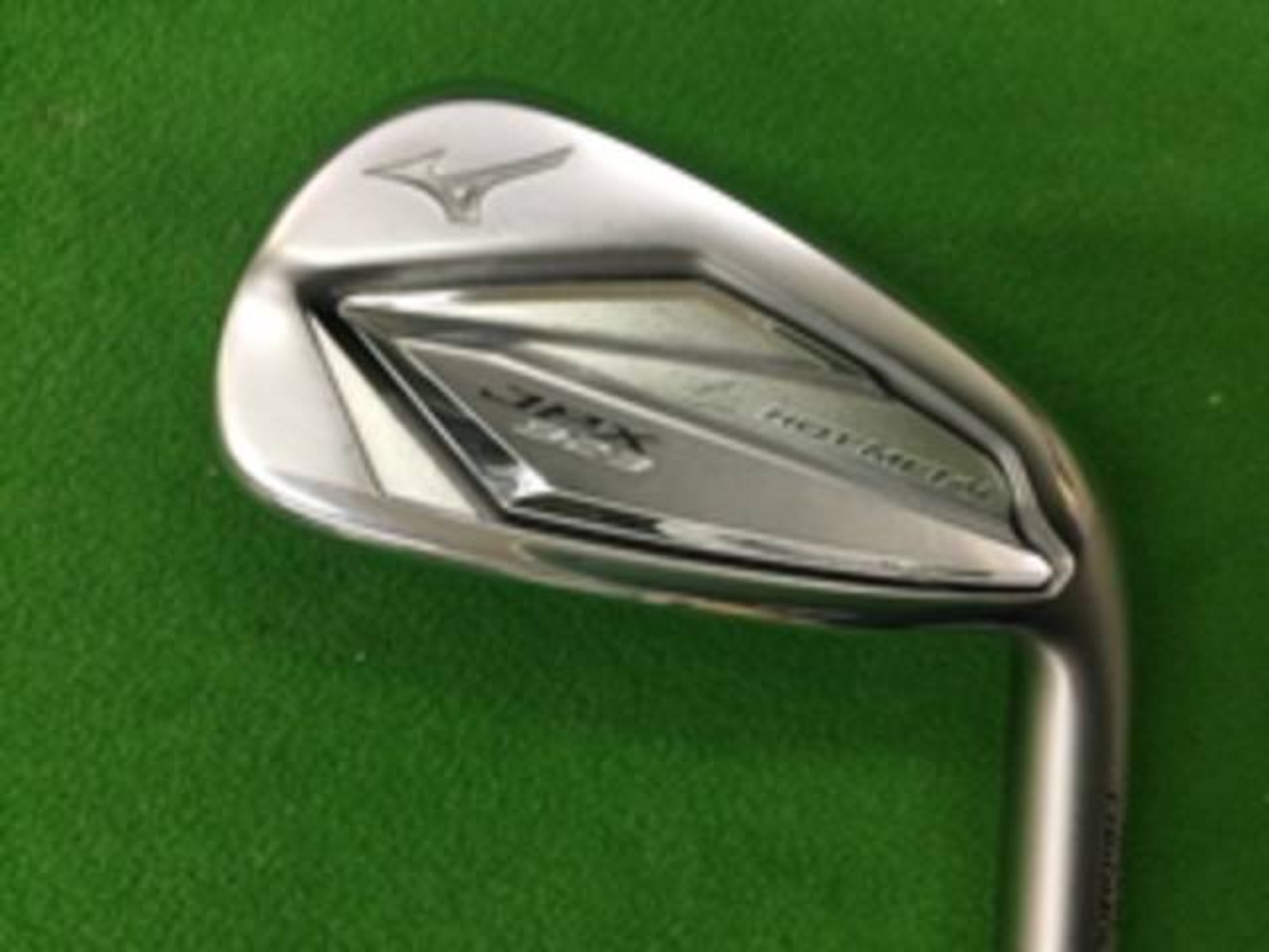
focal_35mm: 31
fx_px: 1136
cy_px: 476
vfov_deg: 45.4
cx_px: 634
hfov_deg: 58.4
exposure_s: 1/30
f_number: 2.4
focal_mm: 3.3
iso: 64
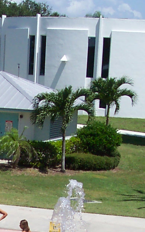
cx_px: -59
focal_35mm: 136
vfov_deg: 15.0
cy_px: 252
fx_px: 860
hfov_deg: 9.4
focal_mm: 8
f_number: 4.8
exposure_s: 1/1000
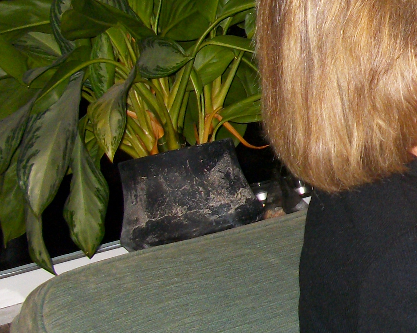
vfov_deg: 16.1
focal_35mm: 95
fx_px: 1173
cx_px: 578
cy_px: 82
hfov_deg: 18.4
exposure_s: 1/40
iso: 150
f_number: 2.9
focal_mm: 5.7
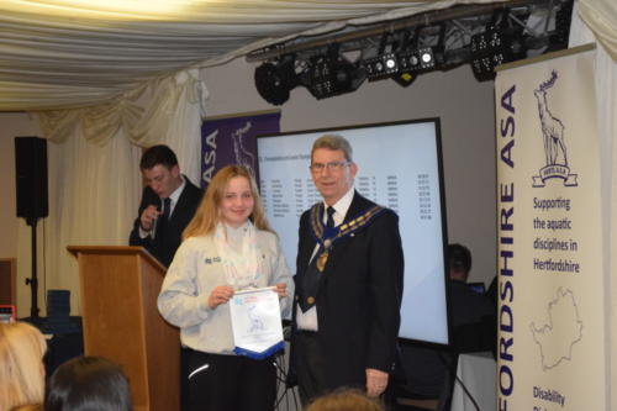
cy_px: 206
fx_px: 1413
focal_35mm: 82
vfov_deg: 16.5
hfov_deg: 24.6
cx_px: 308
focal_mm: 55
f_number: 5.6
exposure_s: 1/60
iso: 3200
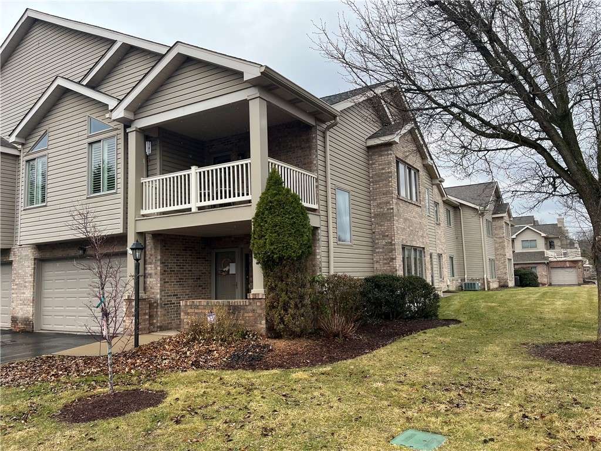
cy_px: 226
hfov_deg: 67.3
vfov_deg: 53.1
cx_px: 300
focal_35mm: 26
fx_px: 451
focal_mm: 5.1
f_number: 1.6
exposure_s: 1/285
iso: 50
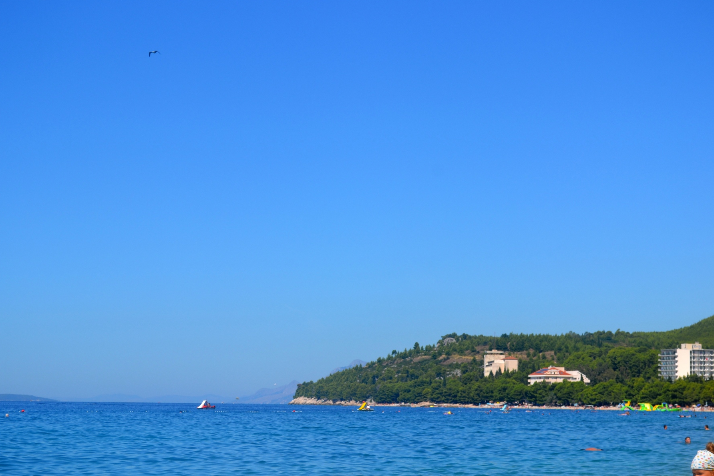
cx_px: 337
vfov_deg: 15.3
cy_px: 253
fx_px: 1776
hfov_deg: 22.7
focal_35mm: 90
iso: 100
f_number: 9
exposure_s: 1/320
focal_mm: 55
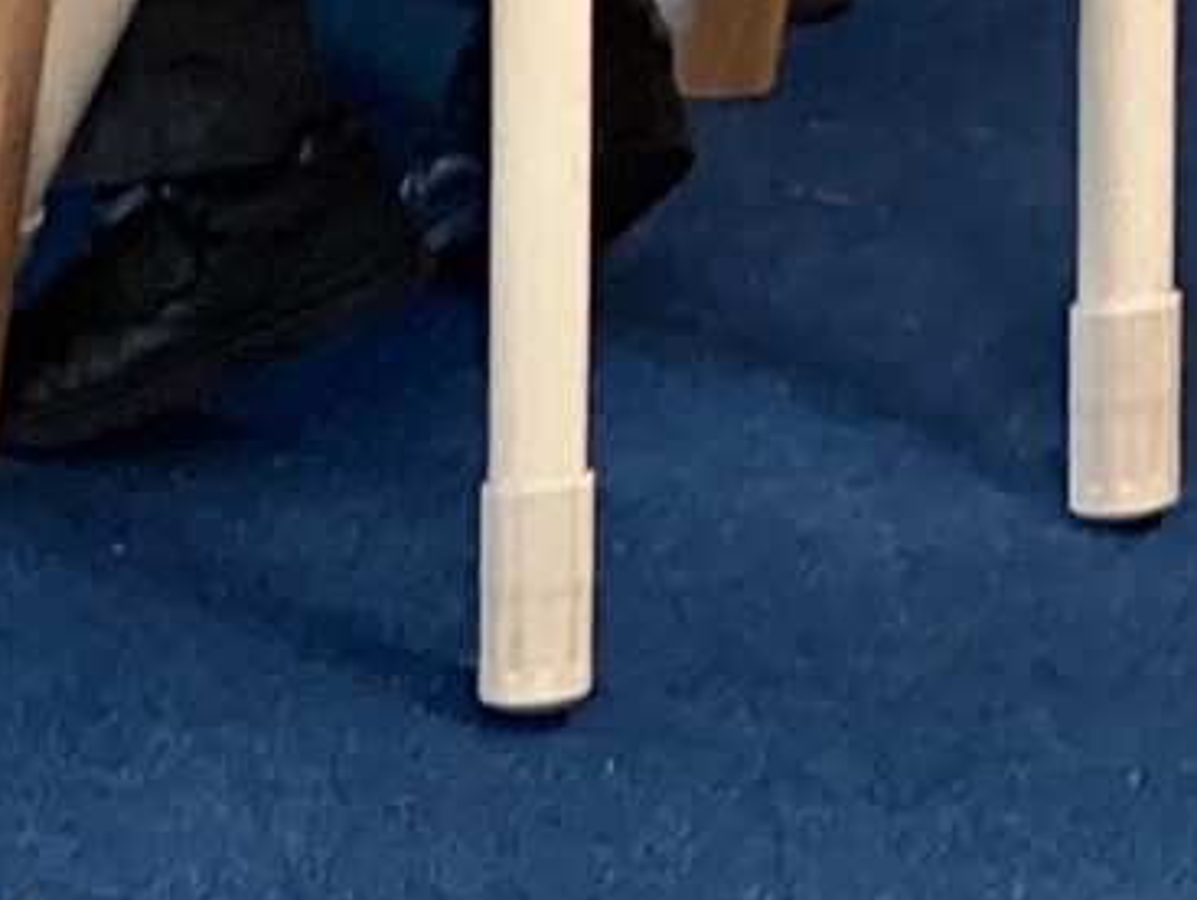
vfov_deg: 6.2
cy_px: 3023
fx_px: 7476
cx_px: -1318
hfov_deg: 8.6
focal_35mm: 216
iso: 200
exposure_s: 1/50
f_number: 2.4
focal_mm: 3.3
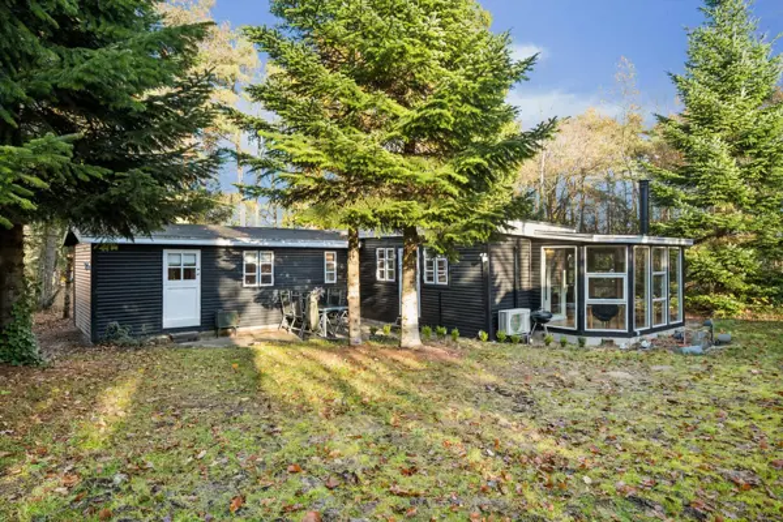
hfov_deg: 84.0
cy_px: 261
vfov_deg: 61.9
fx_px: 435
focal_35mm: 20
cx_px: 392
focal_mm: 20
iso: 400
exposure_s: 1/125
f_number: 8
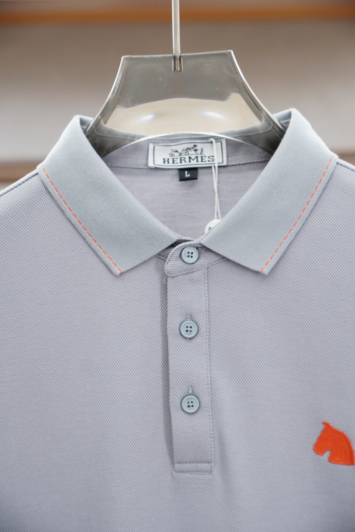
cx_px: 178
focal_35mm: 81
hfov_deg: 16.9
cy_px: 266
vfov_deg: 25.1
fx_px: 1198
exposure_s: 1/250
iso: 1000
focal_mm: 54
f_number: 4
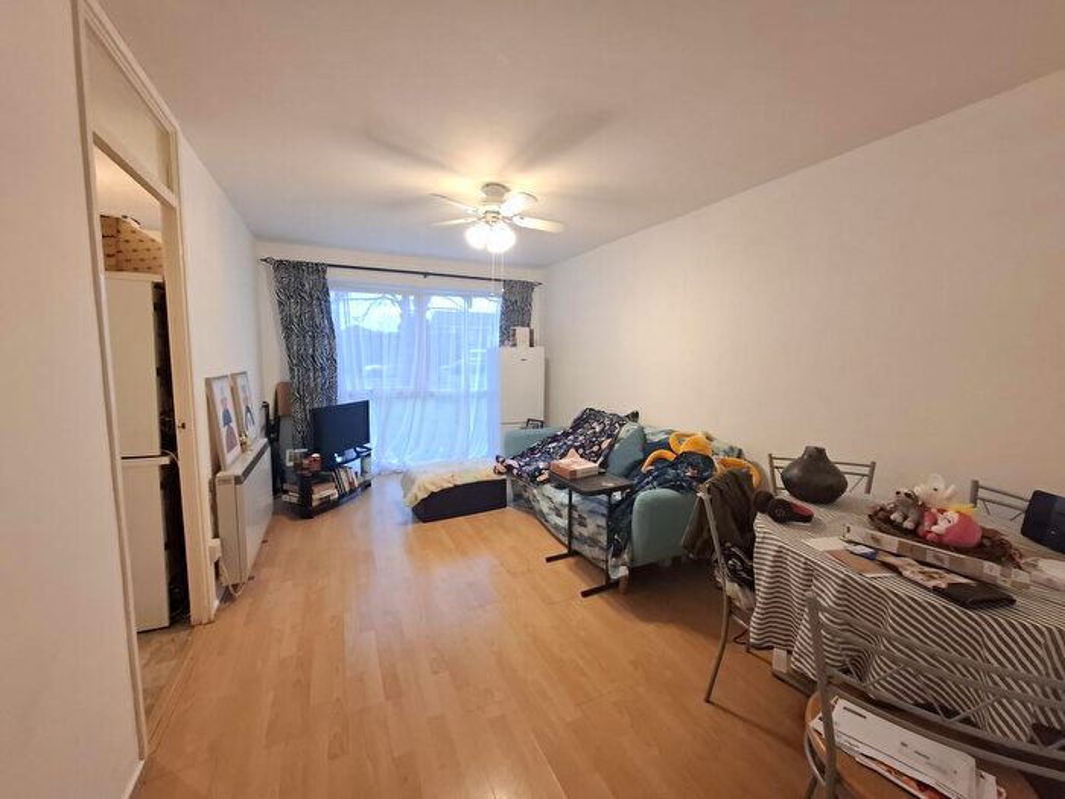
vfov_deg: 89.9
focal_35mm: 13
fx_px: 400
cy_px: 400
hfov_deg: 106.2
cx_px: 532
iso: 160
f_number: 2.2
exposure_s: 1/25
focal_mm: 1.74
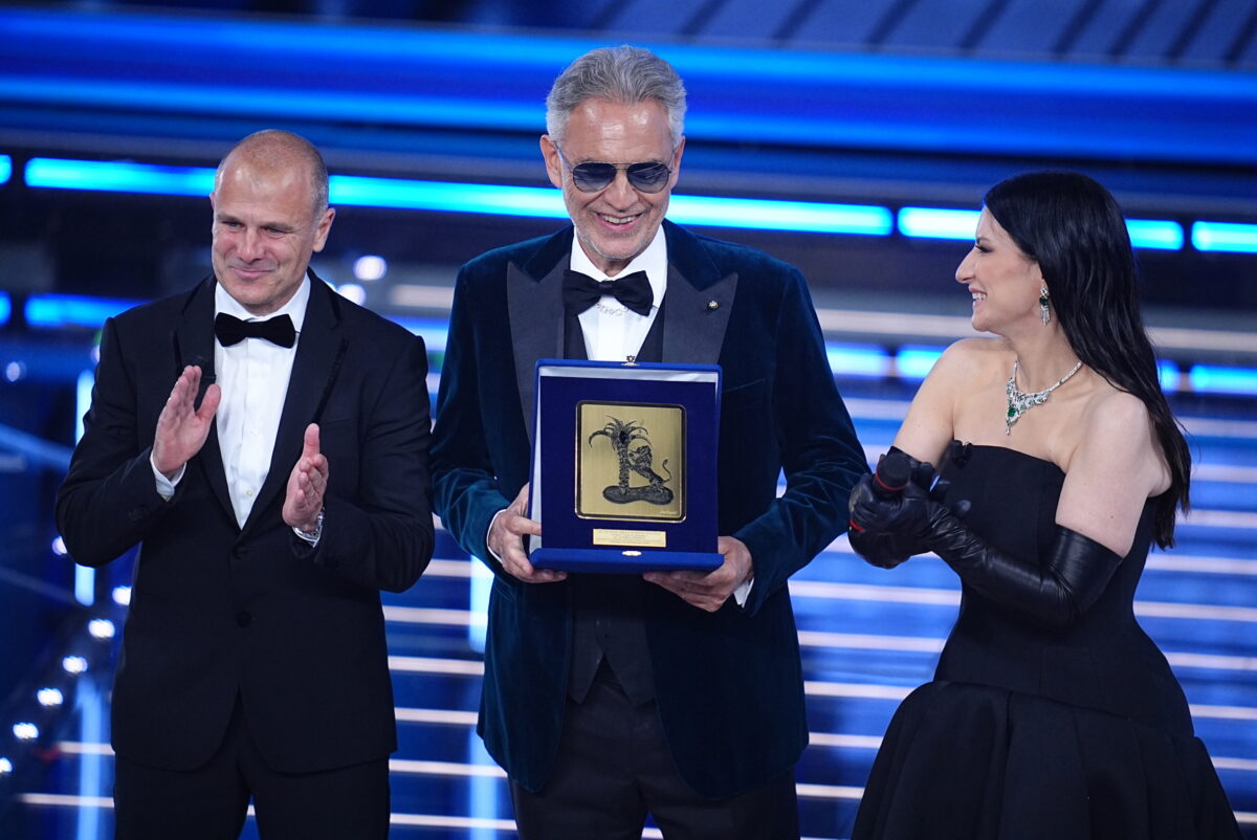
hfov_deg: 5.1
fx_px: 13976
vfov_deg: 3.4
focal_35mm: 400
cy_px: 420
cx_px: 628
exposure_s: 1/400
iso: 3200
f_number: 2.8
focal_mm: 400
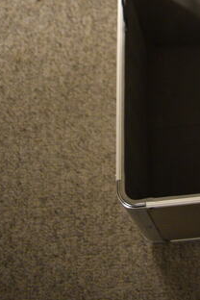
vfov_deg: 22.1
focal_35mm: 79
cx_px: 287
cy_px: -124
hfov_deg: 16.0
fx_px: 658
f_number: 3.5
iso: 2000
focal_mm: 18
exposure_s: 1/30
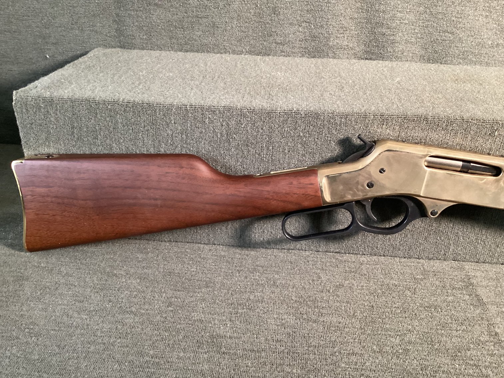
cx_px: 252
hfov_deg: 58.3
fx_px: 451
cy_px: 189
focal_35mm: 31
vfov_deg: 45.4
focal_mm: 3.3
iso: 320
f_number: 2.4
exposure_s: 1/30
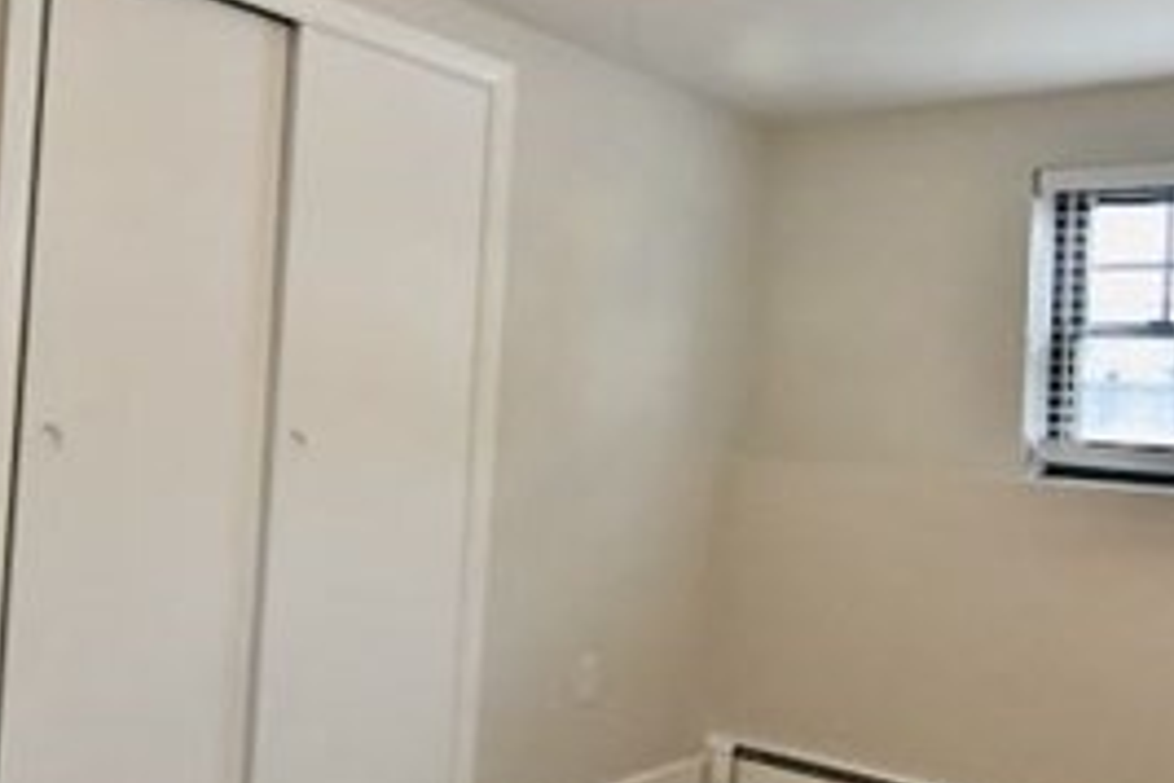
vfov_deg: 35.7
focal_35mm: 37
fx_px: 1211
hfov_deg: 51.5
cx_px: 484
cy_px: 321
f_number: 5.6
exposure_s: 1/125
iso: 800
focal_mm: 11
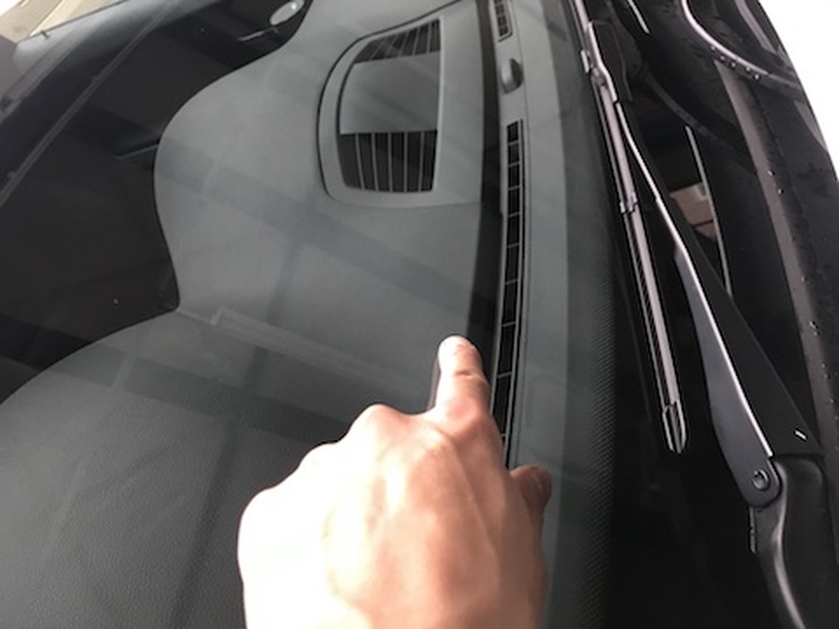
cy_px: 314
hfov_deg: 63.4
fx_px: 679
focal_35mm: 28
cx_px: 420
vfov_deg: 49.7
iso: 100
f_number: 1.8
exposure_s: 1/13
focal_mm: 3.99
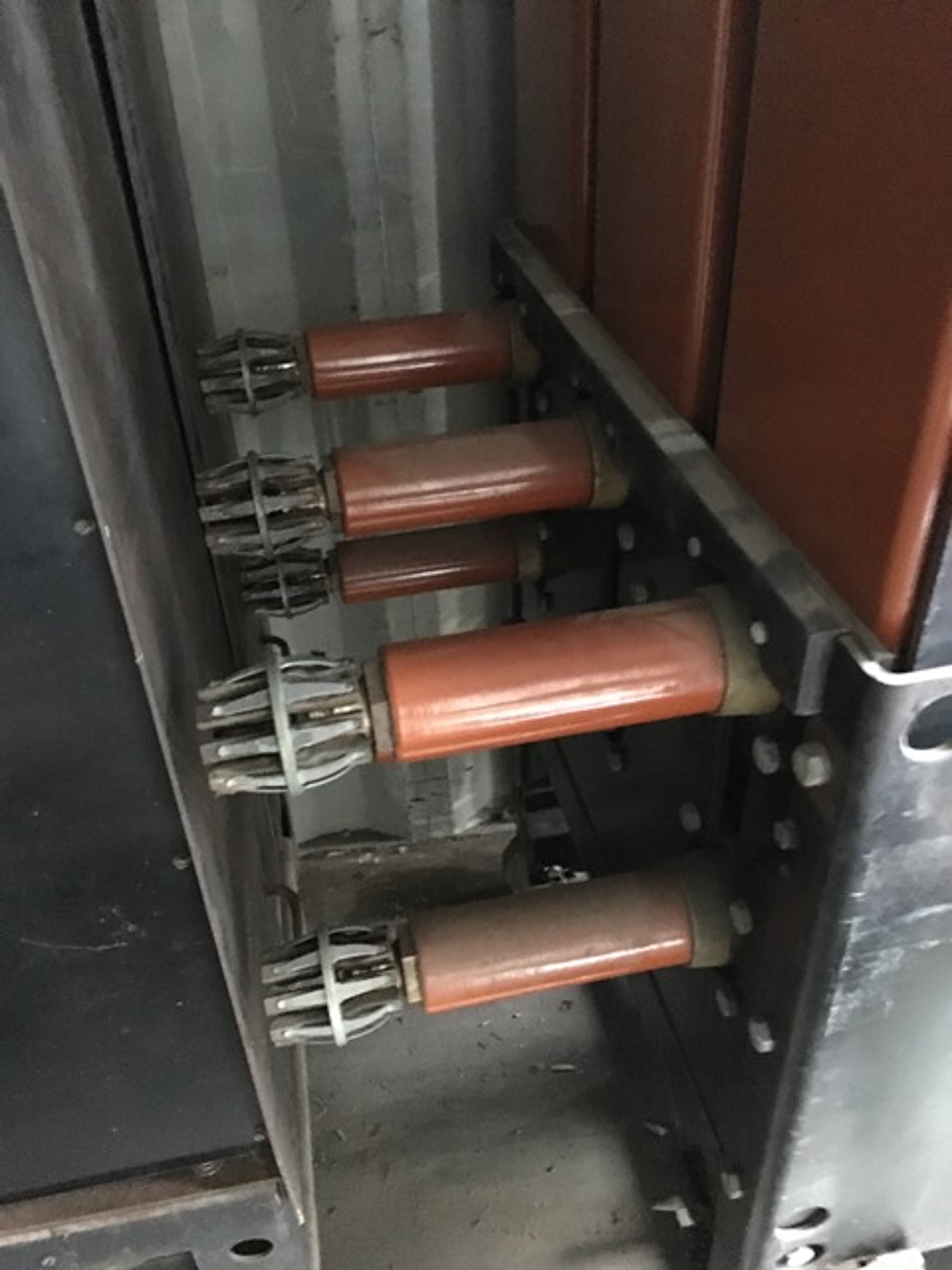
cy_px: 635
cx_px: 476
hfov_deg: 48.2
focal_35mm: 29
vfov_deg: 61.7
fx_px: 1063
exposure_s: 1/15
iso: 1250
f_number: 2.2
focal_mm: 4.15
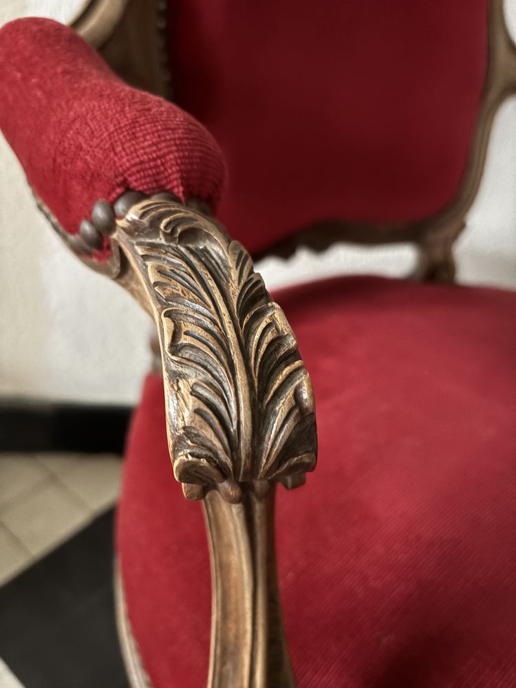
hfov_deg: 53.1
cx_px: 258
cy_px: 344
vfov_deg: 67.3
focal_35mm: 26
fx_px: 517
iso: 800
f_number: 1.6
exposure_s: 1/13
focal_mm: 5.96
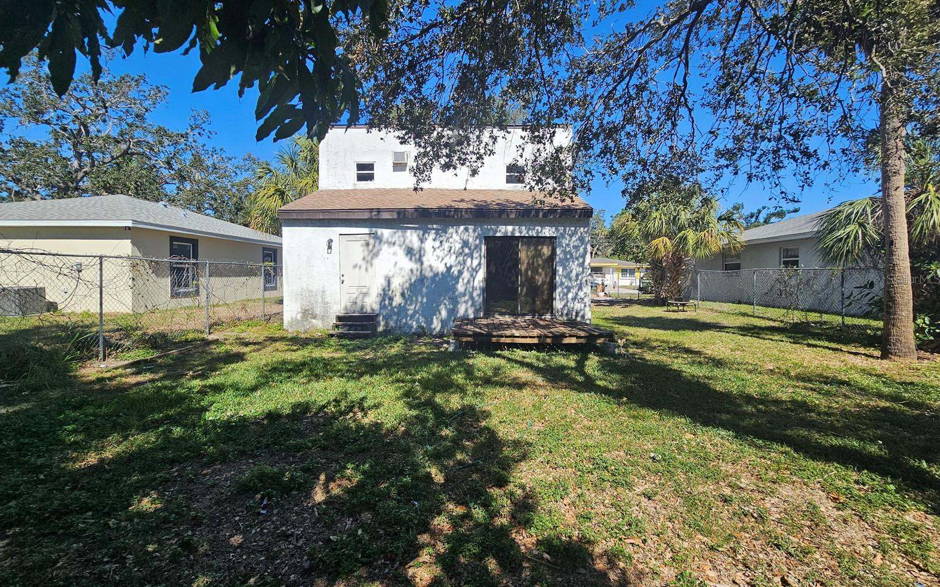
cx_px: 466
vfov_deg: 78.6
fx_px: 359
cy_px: 279
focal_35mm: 14
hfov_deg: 105.3
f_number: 2.2
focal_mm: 2.2
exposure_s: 1/1659
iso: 50
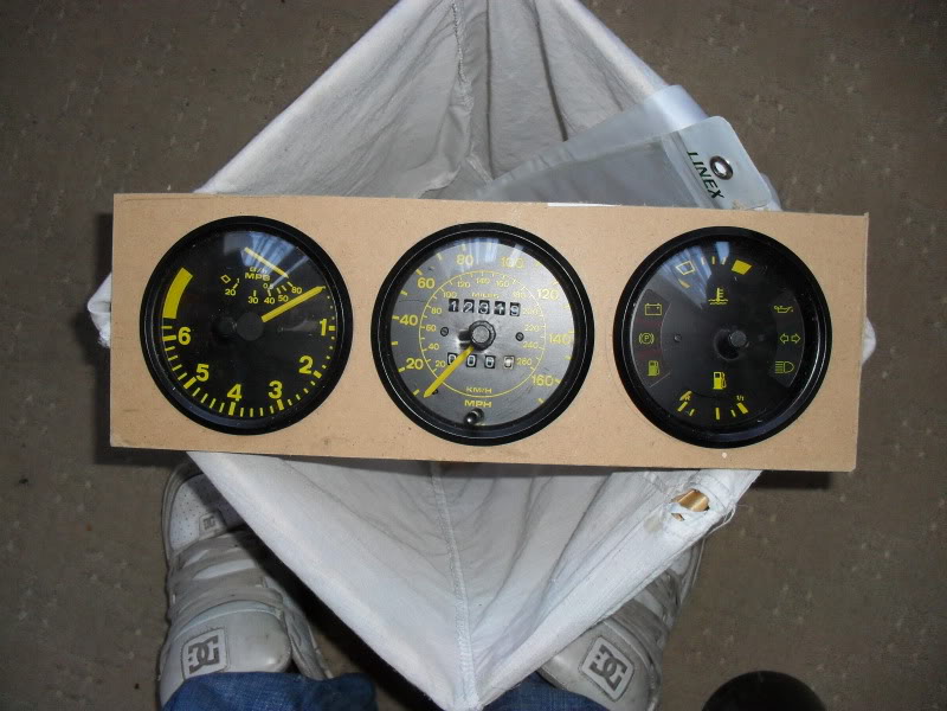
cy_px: 356
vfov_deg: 40.7
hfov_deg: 52.6
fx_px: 958
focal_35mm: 35
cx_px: 474
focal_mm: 6.3
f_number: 3.2
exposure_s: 1/45
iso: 200
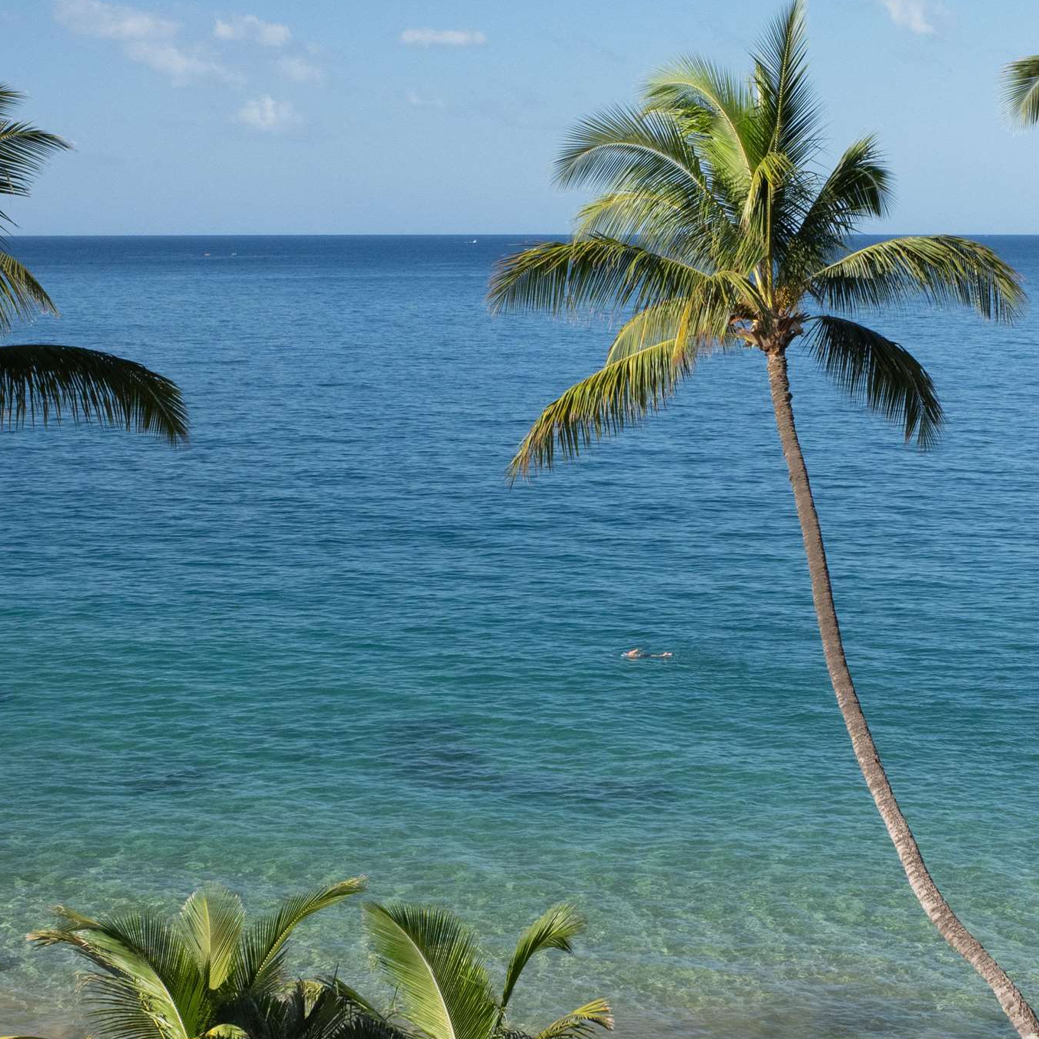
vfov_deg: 21.6
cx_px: 564
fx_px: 2717
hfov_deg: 21.6
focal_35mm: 80
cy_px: 554
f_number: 8
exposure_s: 1/320
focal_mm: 20
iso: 400
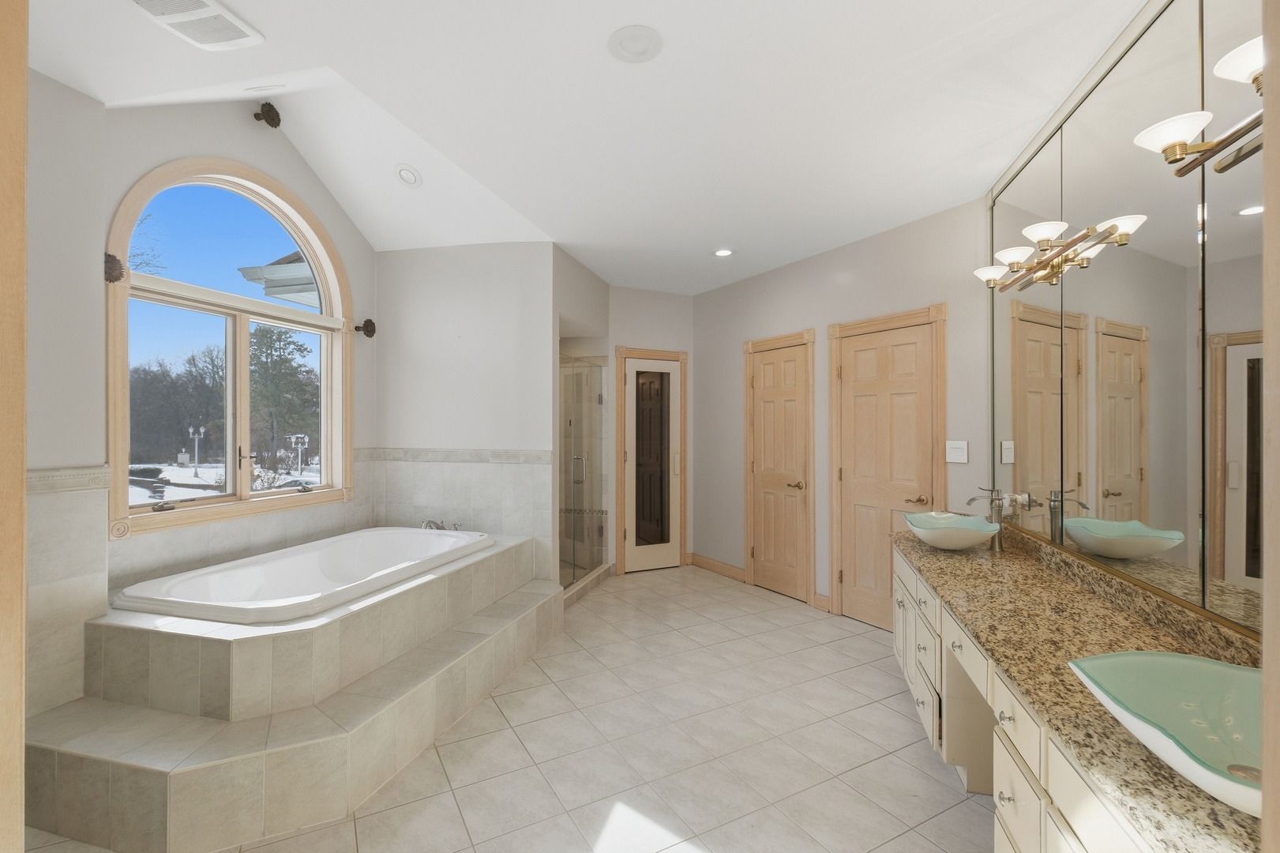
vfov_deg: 77.3
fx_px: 533
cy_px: 426
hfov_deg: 100.4
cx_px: 640
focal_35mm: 15
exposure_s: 1/1100
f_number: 7.1
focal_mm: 10
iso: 400
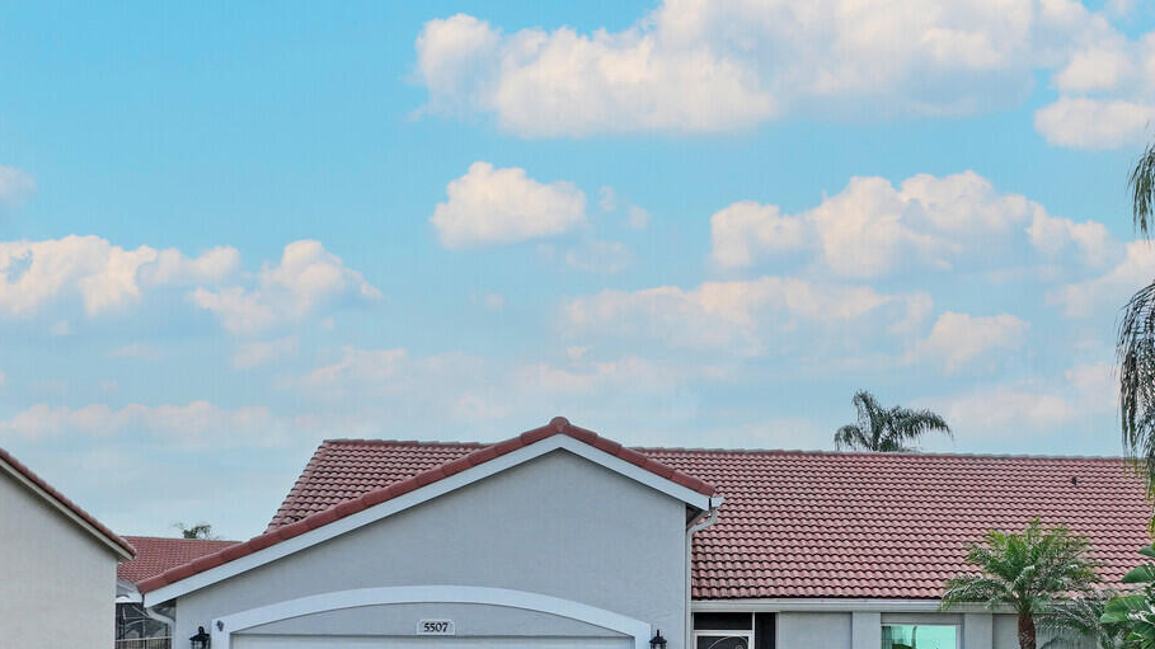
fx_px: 1409
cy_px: 588
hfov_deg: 44.0
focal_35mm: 46
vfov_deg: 25.1
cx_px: 758
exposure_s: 1/2500
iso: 330
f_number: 2.8
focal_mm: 12.29
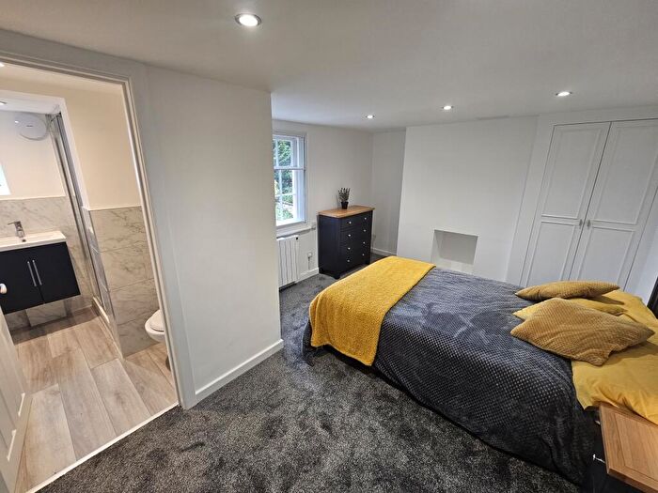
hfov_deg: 106.2
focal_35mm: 13
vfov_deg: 89.9
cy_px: 246
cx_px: 329
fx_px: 247
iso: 160
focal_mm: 2.2
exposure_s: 1/50
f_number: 2.2
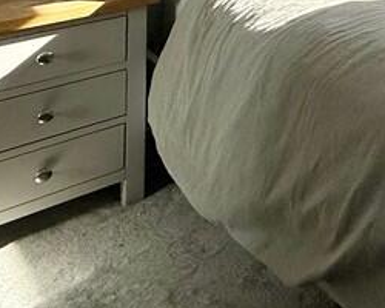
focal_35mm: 56
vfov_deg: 21.7
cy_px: -179
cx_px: 708
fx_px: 638
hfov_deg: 21.1
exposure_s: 1/451
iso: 64
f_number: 2.2
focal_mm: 2.22
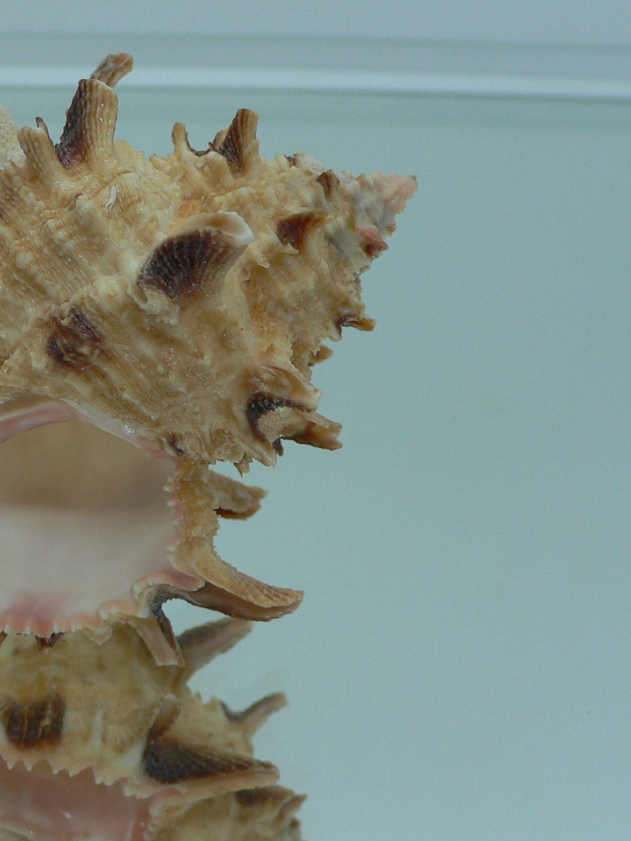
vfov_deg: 34.3
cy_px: 429
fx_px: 1361
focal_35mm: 56
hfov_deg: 25.4
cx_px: 75
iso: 80
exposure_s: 1/60
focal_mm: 4.6
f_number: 2.8
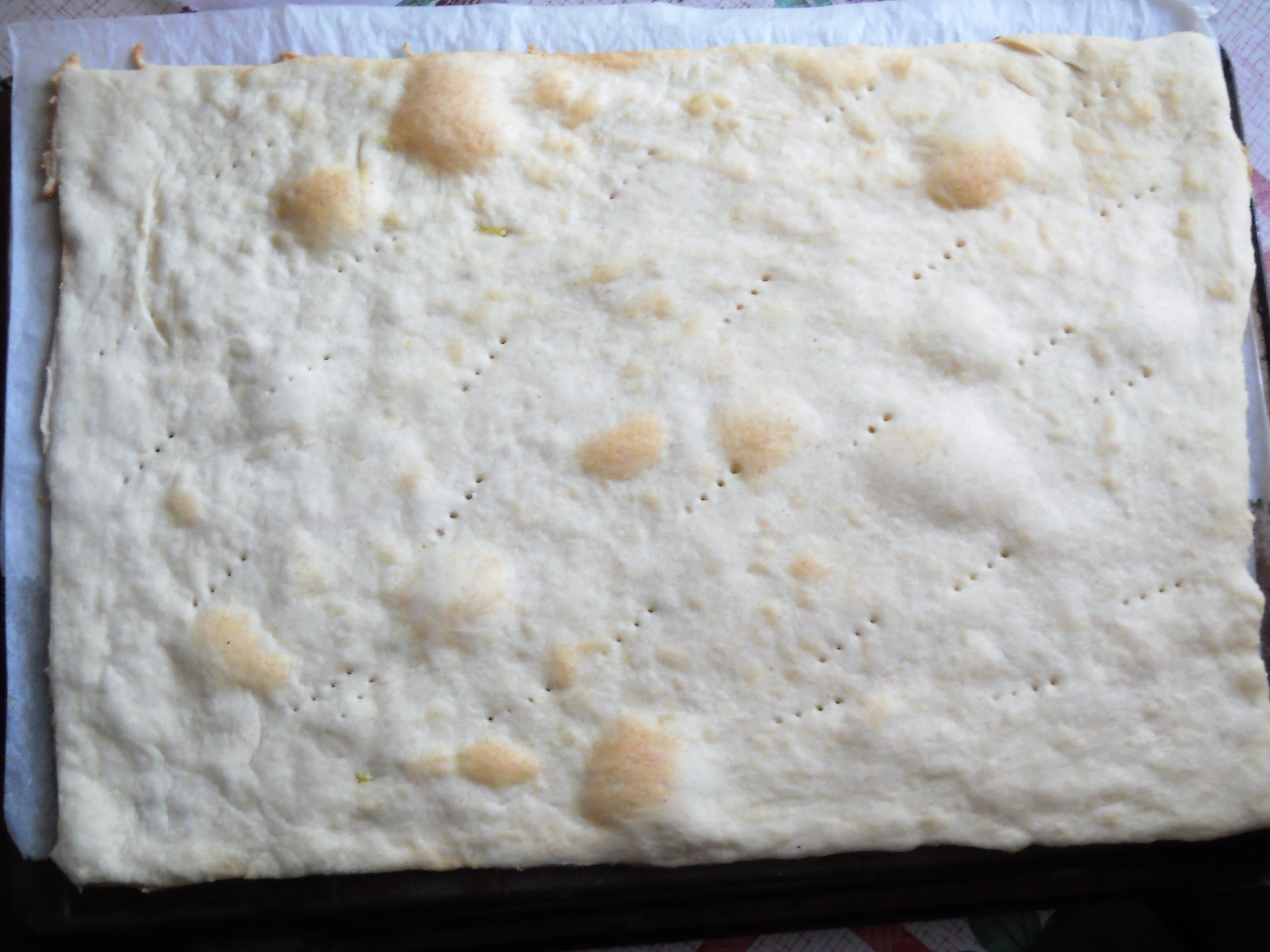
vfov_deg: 35.1
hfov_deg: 45.8
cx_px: 635
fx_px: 1504
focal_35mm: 41
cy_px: 476
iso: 160
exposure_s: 1/30
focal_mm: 6.72
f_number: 3.1
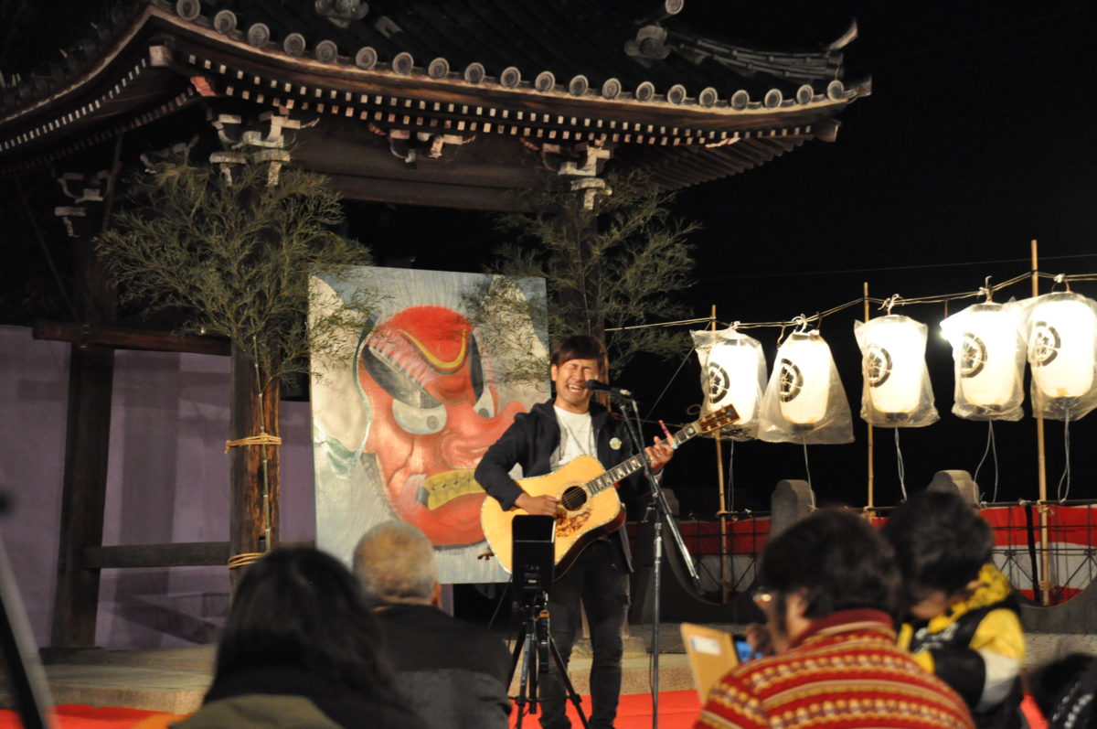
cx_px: 548
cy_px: 364
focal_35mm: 75
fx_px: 2283
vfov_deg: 18.1
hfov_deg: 27.0
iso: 3200
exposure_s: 1/50
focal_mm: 50
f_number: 3.5
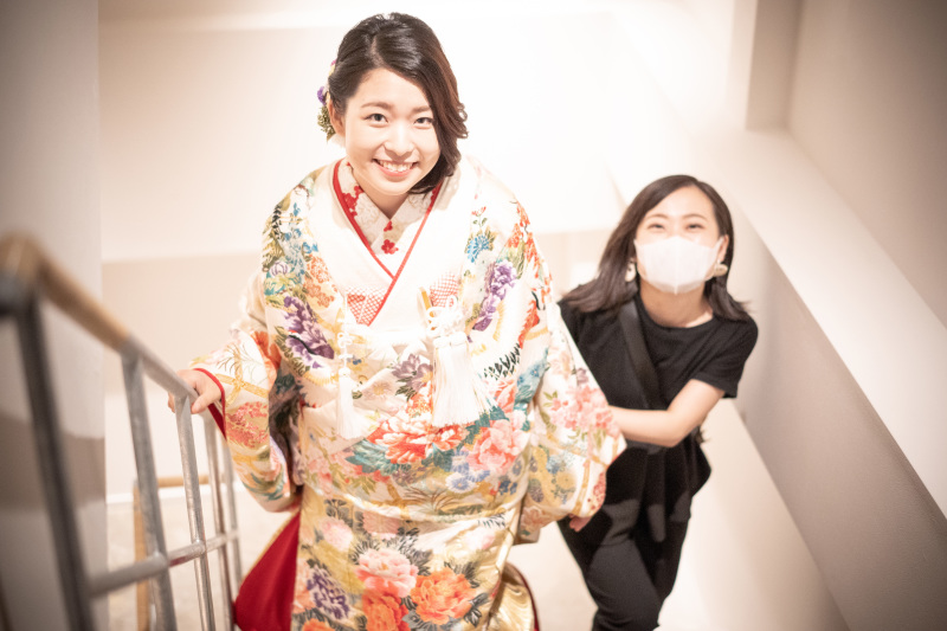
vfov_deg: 24.6
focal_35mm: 55
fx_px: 1446
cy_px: 316
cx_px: 474
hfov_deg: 36.3
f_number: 1.8
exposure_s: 1/250
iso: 4000
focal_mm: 55
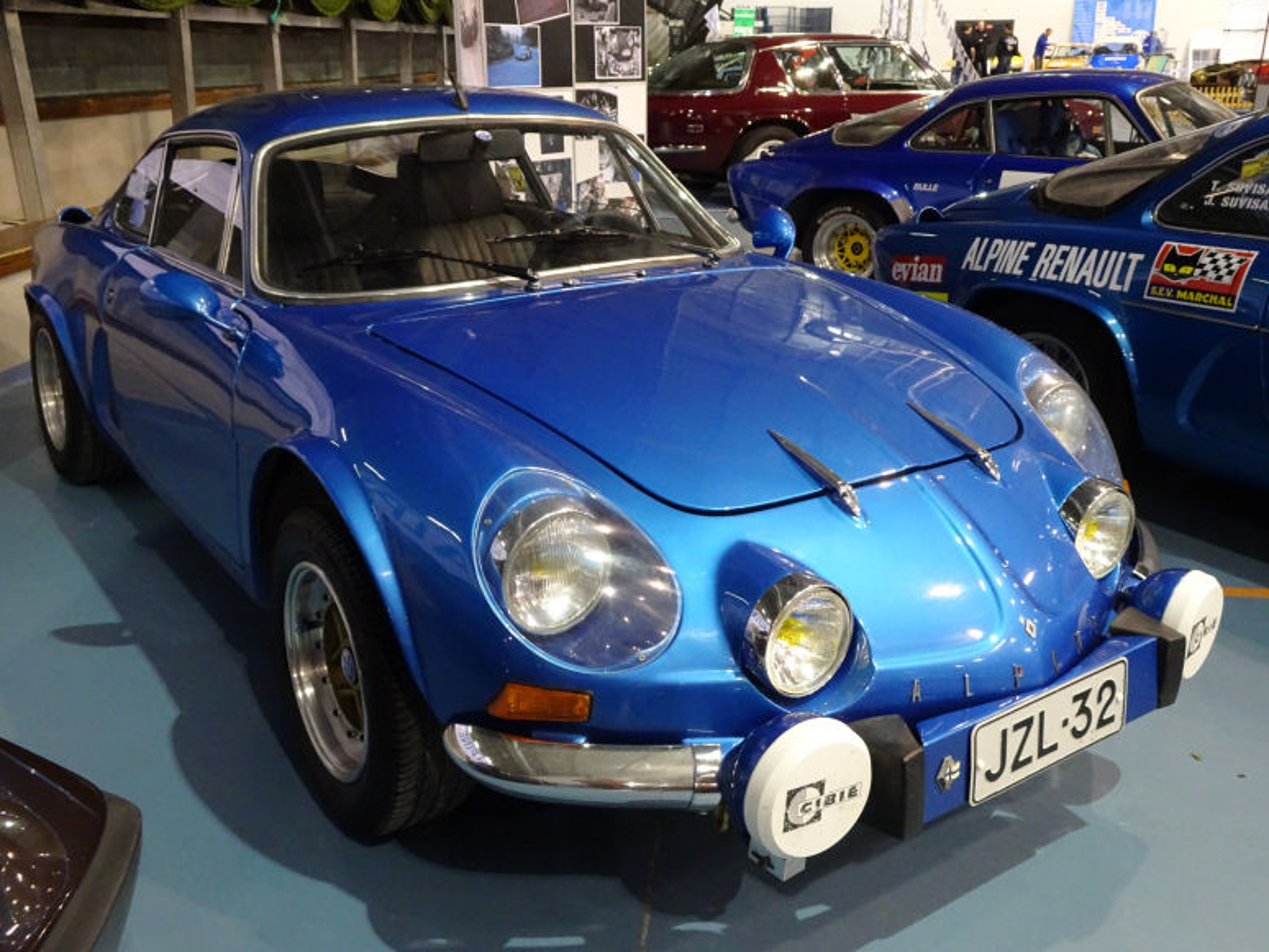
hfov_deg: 58.3
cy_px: 474
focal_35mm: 31
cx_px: 641
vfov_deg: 45.5
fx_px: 1137
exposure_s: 1/25
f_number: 4
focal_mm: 5.09
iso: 800
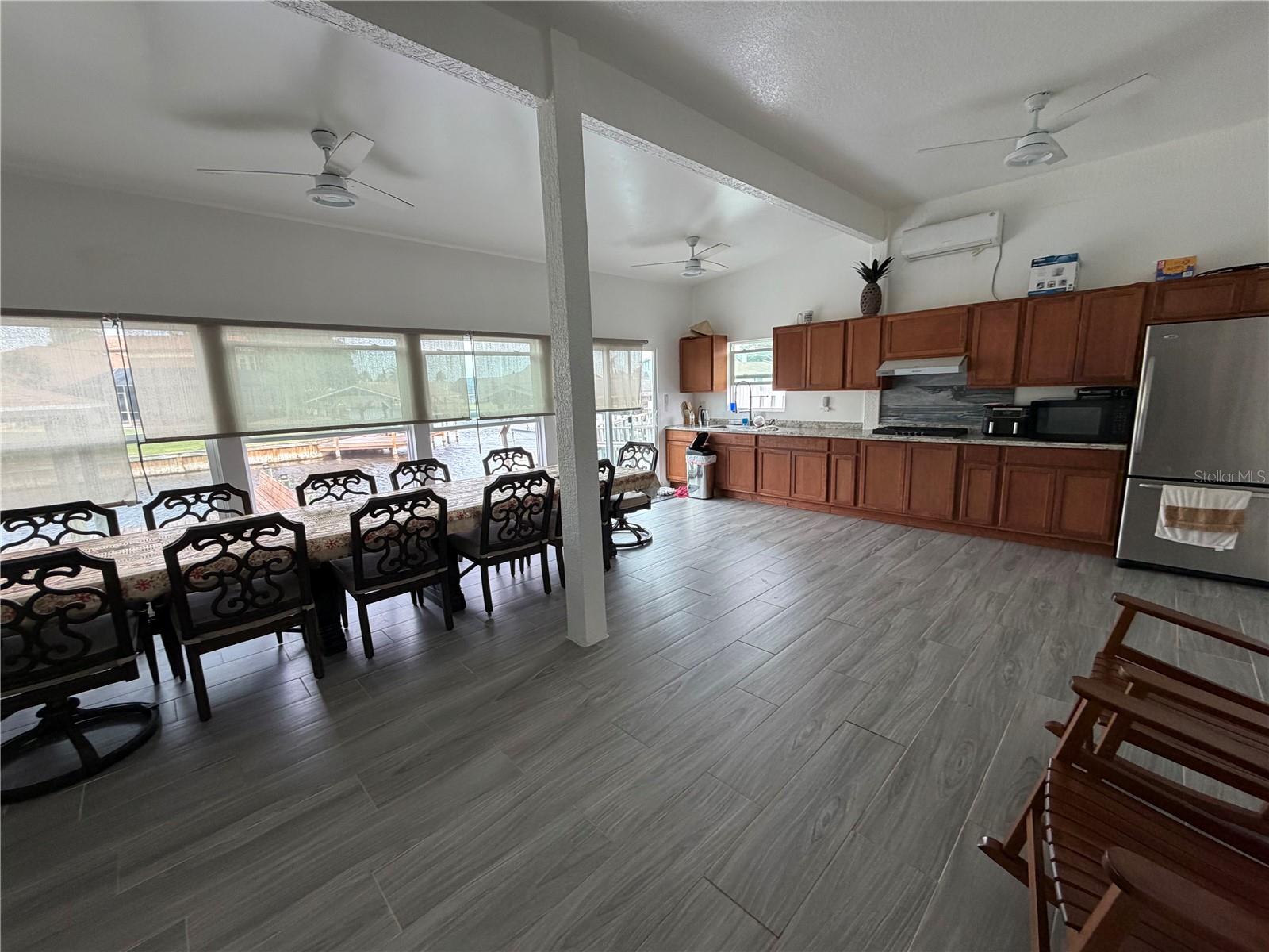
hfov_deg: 102.1
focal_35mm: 14
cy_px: 476
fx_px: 513
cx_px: 634
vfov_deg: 85.7
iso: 200
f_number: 2.2
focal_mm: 2.22
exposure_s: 1/121
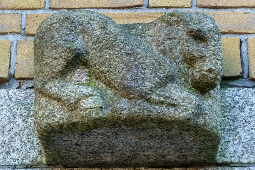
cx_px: 129
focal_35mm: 196
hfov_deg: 10.5
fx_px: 1388
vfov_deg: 7.0
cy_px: 77
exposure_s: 1/60
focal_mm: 27.8
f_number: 4.5
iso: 250
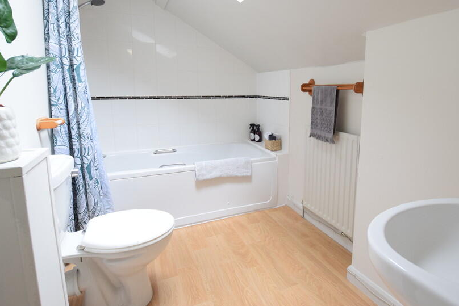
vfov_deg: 64.3
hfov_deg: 86.4
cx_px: 260
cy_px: 130
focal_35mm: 19
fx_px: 242
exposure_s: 1/60
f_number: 4
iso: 560
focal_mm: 10
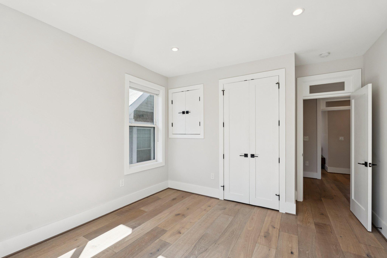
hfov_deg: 96.7
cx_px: 194
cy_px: 129
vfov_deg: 73.8
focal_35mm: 16
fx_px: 172
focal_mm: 16
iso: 250
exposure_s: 1/125
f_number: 5.6
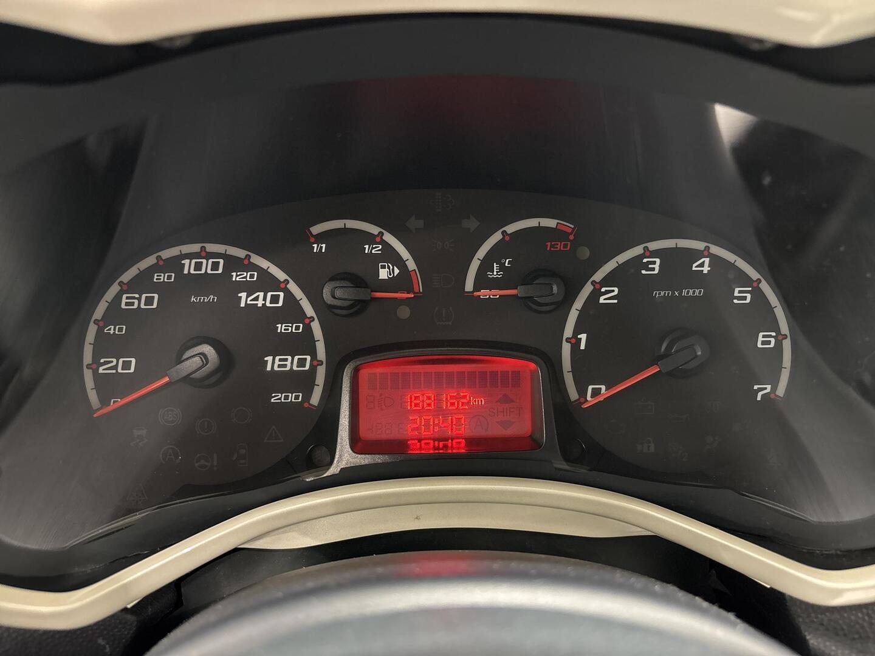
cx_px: 438
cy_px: 328
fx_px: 657
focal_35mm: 26
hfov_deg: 67.3
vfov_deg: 53.1
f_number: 1.6
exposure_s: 1/25
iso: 500
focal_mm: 5.96
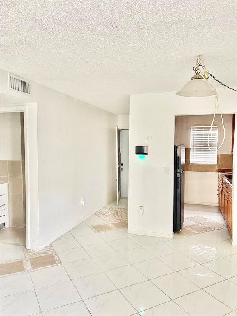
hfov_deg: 54.9
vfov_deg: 69.4
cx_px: 118
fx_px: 228
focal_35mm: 25
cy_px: 158
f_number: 1.6
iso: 640
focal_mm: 5.1
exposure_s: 1/40
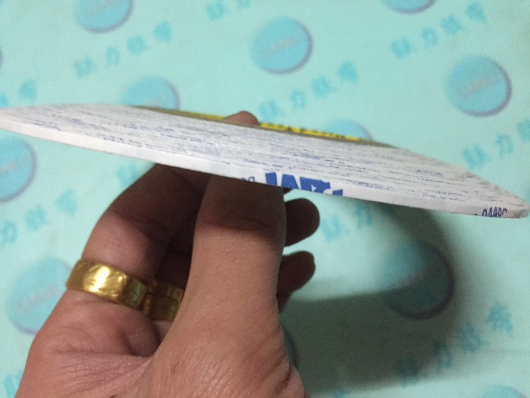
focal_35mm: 29
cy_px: 199
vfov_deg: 48.2
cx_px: 265
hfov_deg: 61.7
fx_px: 444
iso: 400
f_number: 2.2
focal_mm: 4.15
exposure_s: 1/17
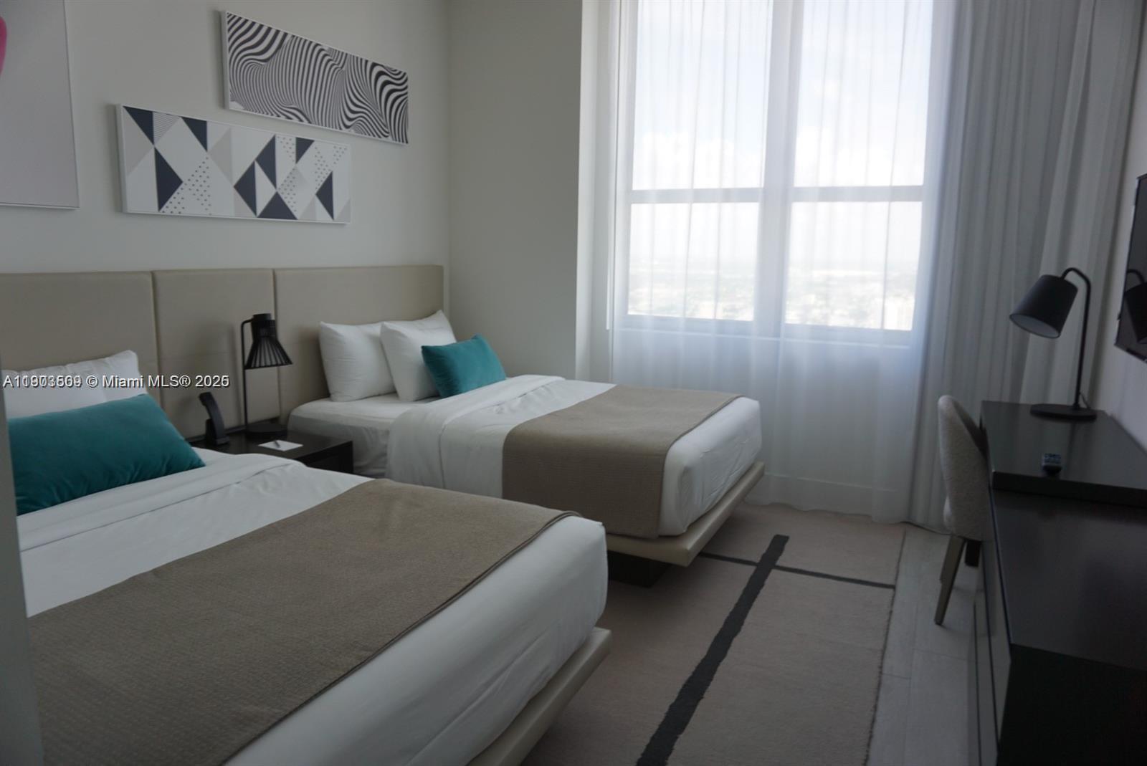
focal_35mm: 24
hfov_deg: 73.7
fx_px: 765
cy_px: 383
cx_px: 574
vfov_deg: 53.2
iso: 100
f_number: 4
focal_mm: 16
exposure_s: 1/60
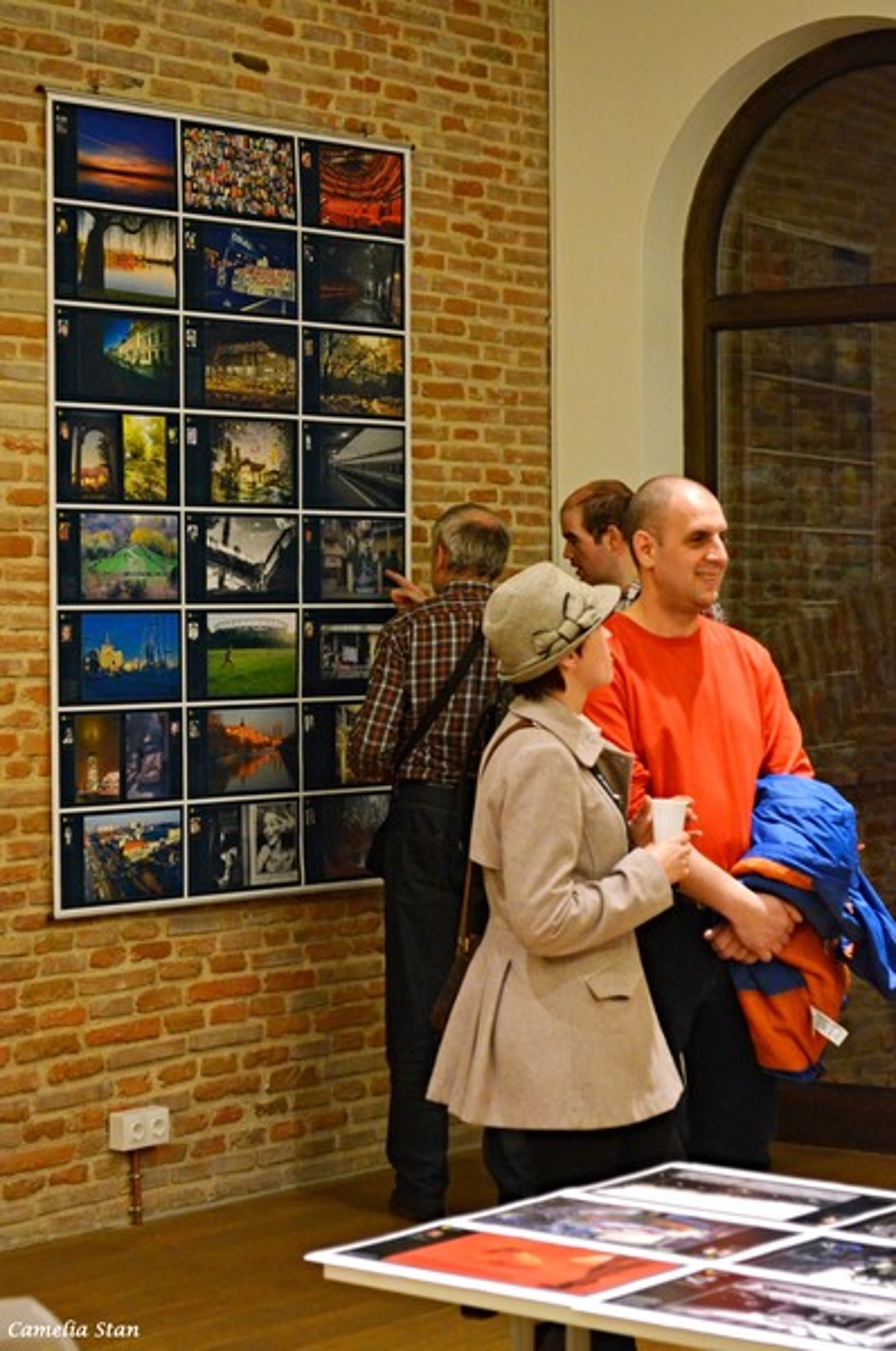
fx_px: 3090
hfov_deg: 16.5
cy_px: 676
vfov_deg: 24.7
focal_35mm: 82
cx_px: 448
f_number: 5.6
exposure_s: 1/80
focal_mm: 55
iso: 3200
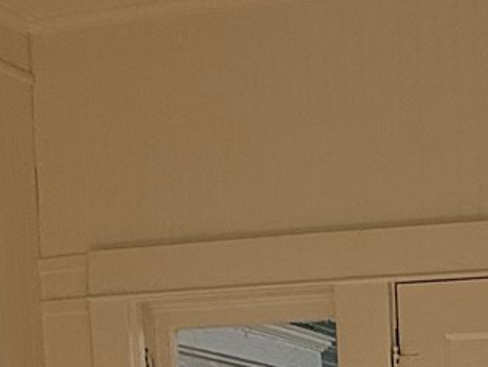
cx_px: 736
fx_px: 1241
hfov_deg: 19.4
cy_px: 660
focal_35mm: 88
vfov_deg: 14.7
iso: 64
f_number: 2.2
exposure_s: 1/734
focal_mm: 2.22
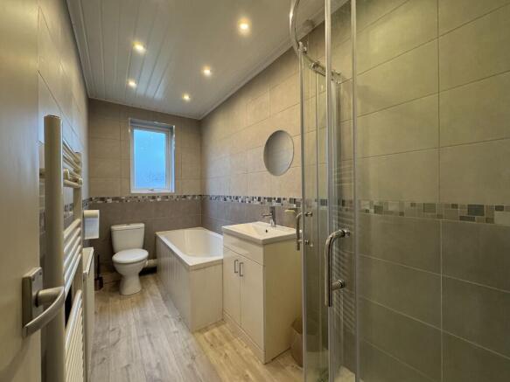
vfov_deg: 85.7
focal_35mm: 14
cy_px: 191
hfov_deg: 102.1
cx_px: 255
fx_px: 206
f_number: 2.2
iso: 320
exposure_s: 1/100
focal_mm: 2.22
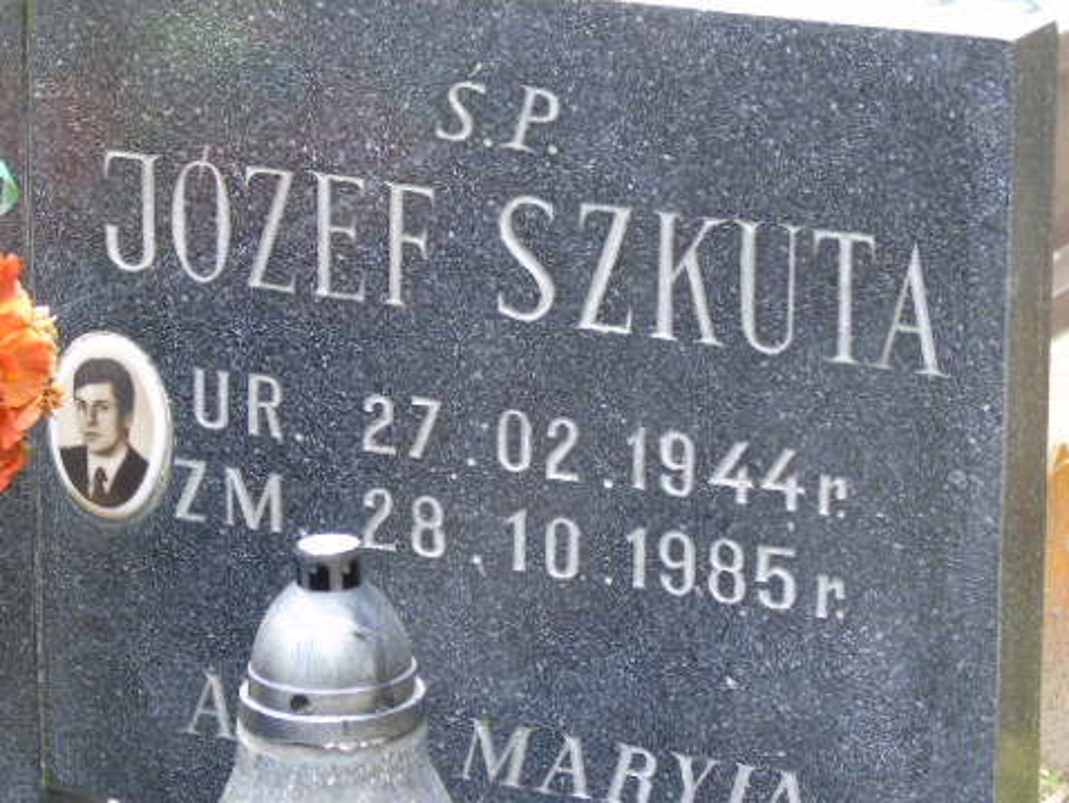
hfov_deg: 11.9
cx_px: 394
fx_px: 5129
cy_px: 409
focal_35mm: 166
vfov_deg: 9.0
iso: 80
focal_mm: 22
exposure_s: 1/30
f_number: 4.6
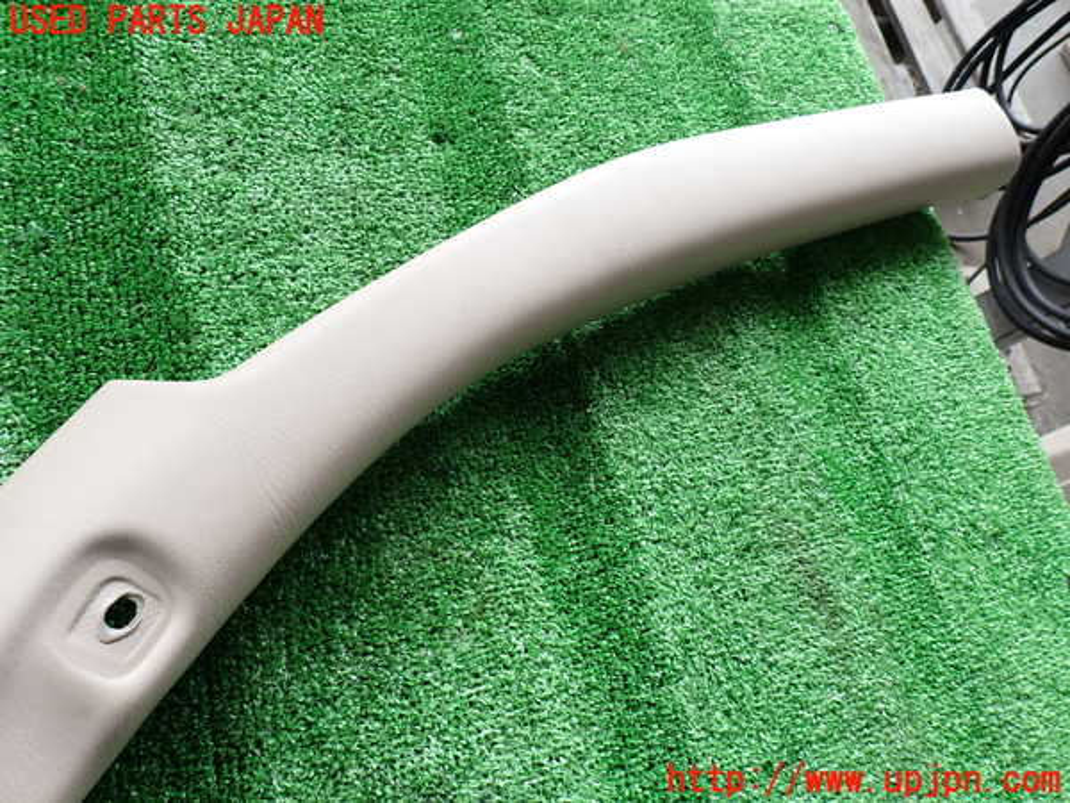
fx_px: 773
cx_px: 535
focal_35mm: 25
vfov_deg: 54.9
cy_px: 402
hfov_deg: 69.4
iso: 100
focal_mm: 4.5
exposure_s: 1/60
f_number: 2.8
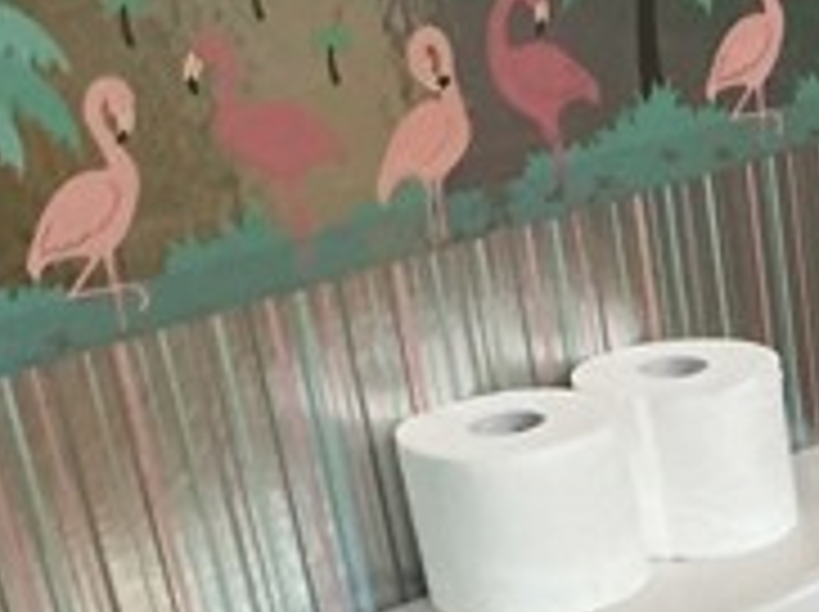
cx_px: 1170
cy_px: 922
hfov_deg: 17.6
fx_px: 2410
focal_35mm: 102
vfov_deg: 13.6
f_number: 1.8
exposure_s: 1/40
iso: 250
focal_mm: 3
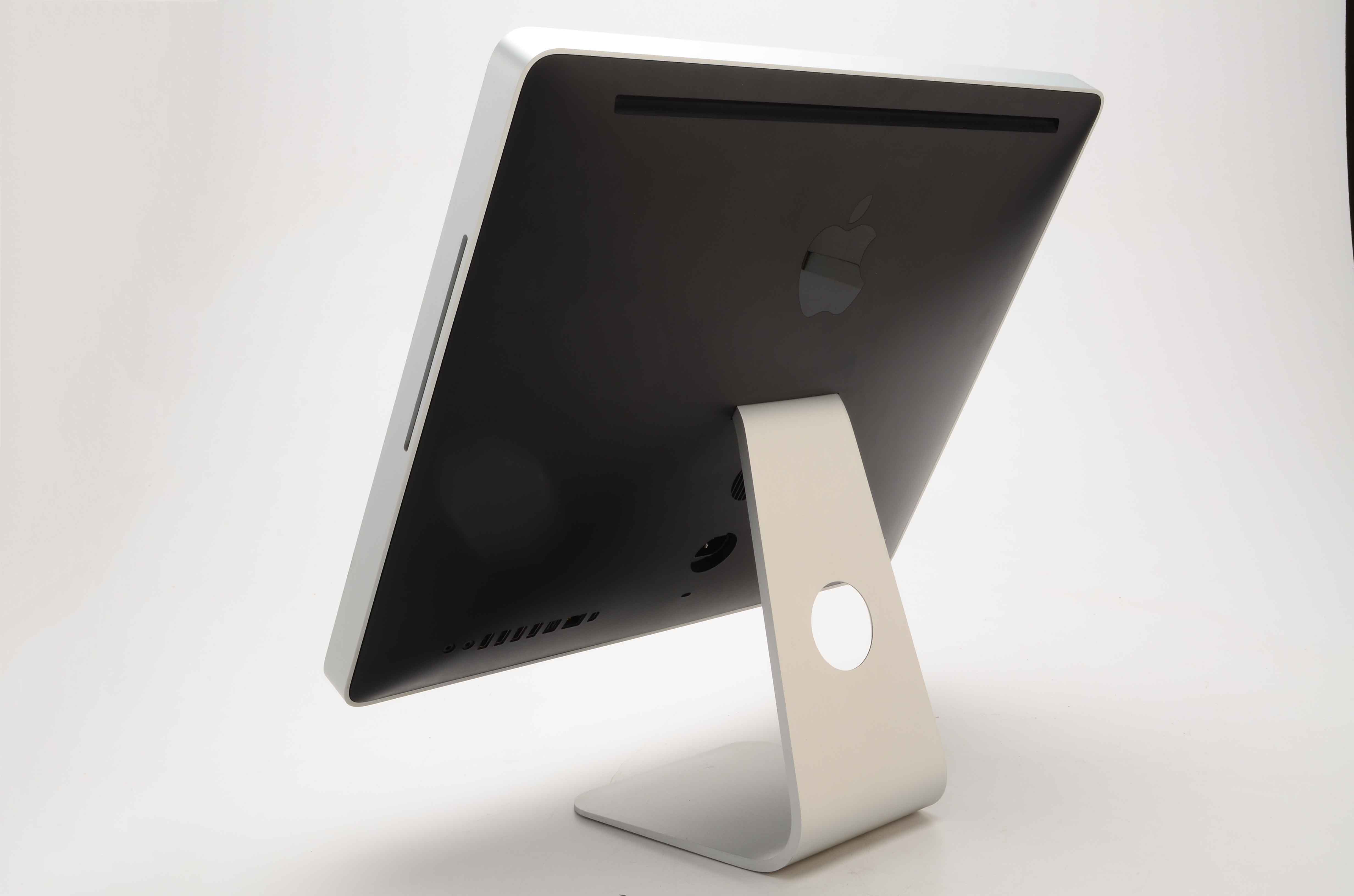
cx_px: 677
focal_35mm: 45
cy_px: 448
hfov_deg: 43.7
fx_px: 1689
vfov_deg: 29.7
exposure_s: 1/160
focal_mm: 30
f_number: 25
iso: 100
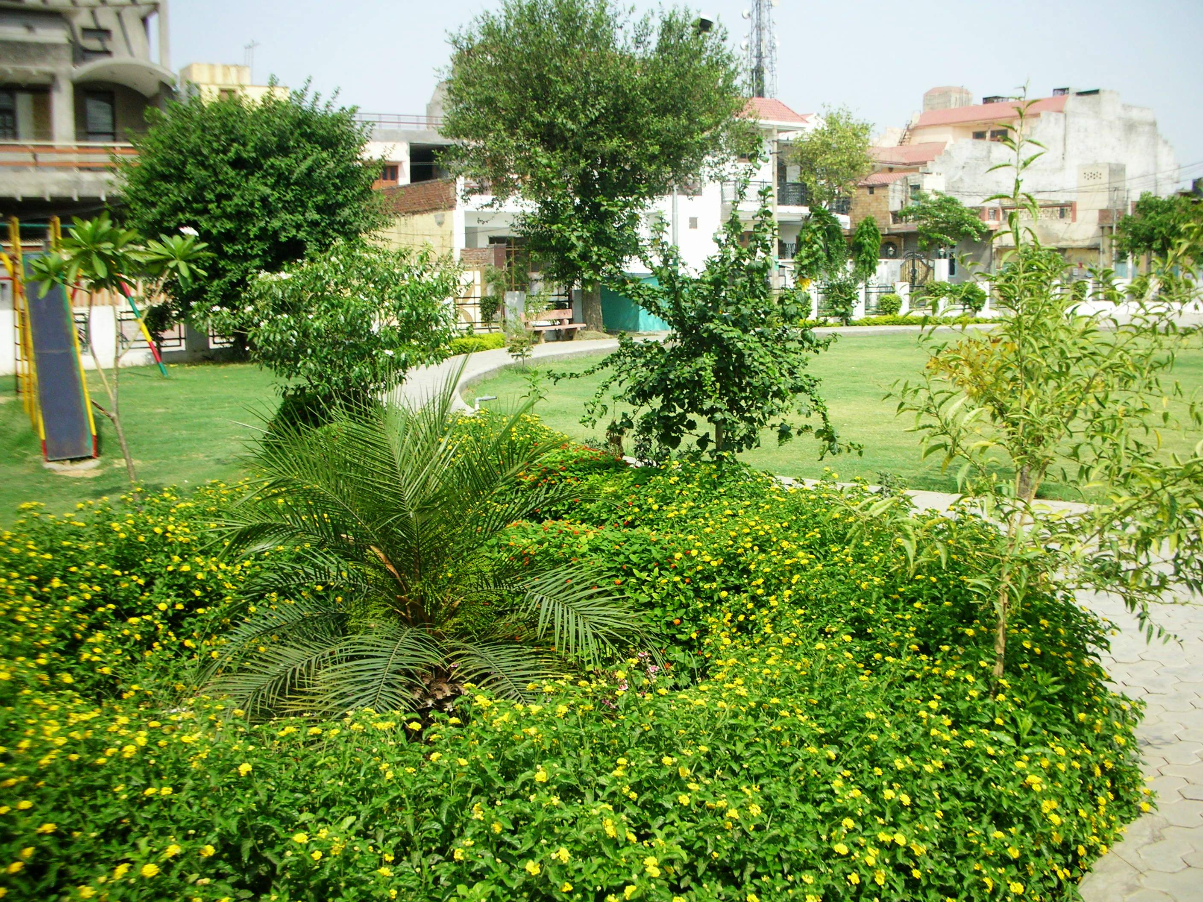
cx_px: 602
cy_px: 451
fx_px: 1216
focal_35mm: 35
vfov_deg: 40.7
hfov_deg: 52.6
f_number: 8.5
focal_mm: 5.8
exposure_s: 1/85
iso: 50
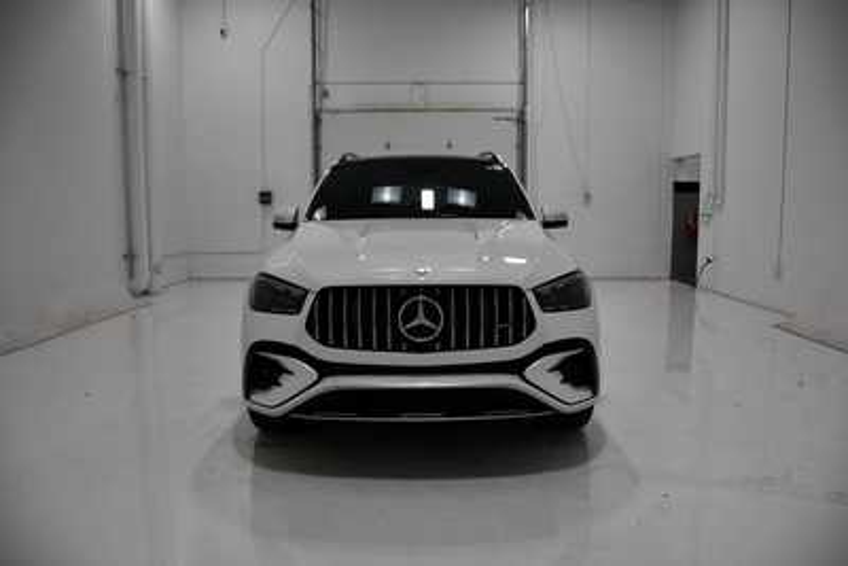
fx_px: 636
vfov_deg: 48.0
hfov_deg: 67.4
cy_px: 283
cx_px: 424
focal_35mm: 27
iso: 400
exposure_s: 1/250
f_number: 4
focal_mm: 18
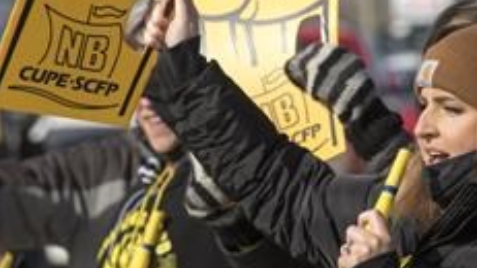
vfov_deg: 2.1
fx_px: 7463
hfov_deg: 3.7
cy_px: 138
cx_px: 167
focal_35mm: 590
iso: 400
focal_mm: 200
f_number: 8
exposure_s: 1/1000
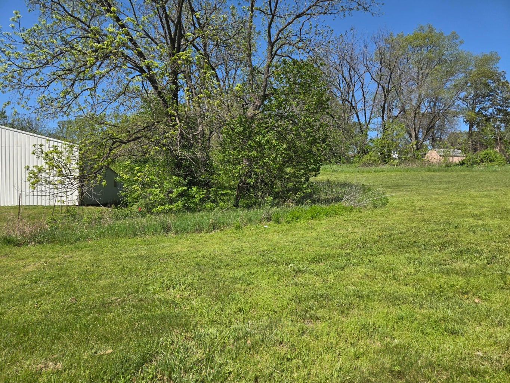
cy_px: 192
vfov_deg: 58.9
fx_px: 339
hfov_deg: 73.9
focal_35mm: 23
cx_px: 255
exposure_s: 1/2921
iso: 40
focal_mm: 5.4
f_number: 1.8
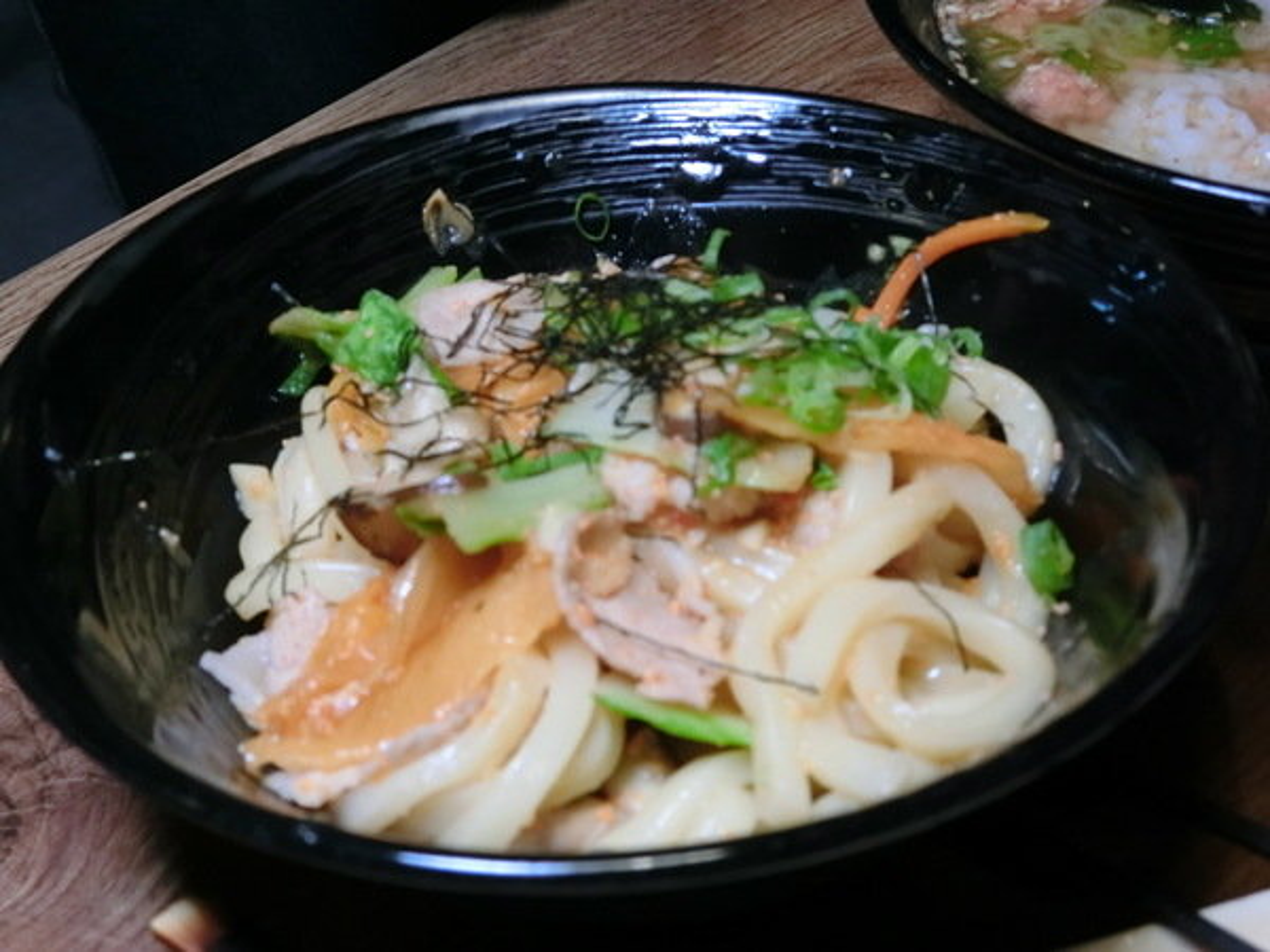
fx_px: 2531
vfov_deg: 21.3
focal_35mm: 69
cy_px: 476
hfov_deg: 28.2
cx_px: 635
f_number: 4
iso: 500
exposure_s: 1/15
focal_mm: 14.8
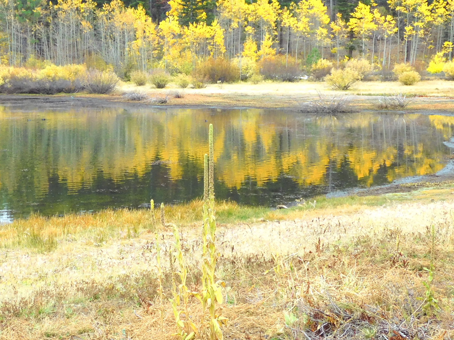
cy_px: 99
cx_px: 146
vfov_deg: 22.4
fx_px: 852
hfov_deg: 29.6
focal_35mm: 65
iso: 125
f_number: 3.6
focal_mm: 7.1
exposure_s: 1/125
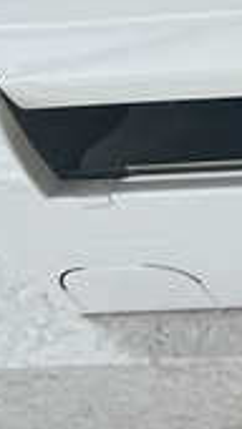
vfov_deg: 13.1
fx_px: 1820
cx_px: 875
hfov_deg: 6.5
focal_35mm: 160
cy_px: -73
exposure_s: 1/120
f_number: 1.6
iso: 64
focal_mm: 5.1
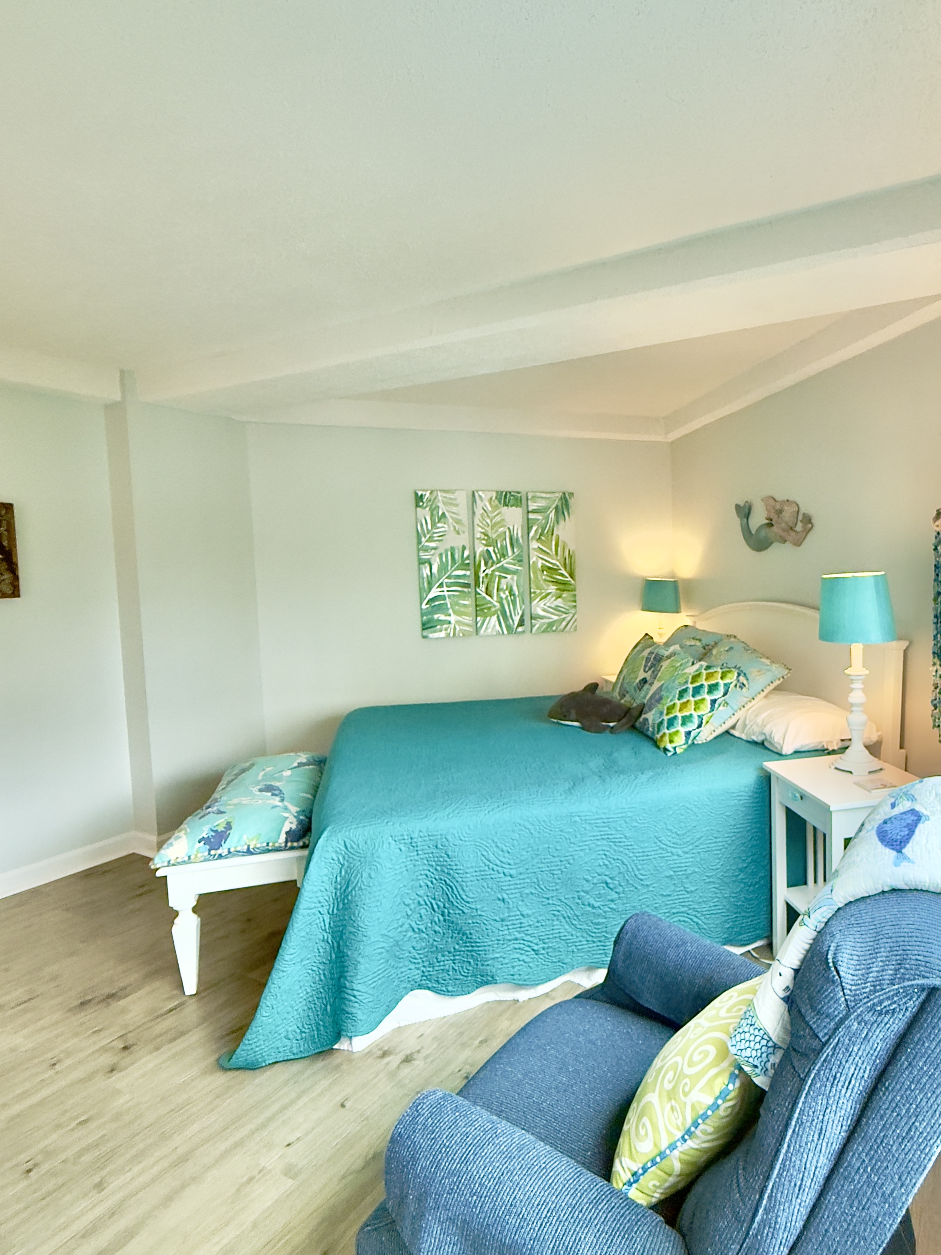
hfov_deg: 64.3
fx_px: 725
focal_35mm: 20
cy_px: 630
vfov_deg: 81.7
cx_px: 628
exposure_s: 1/120
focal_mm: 2.22
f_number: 2.2
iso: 400
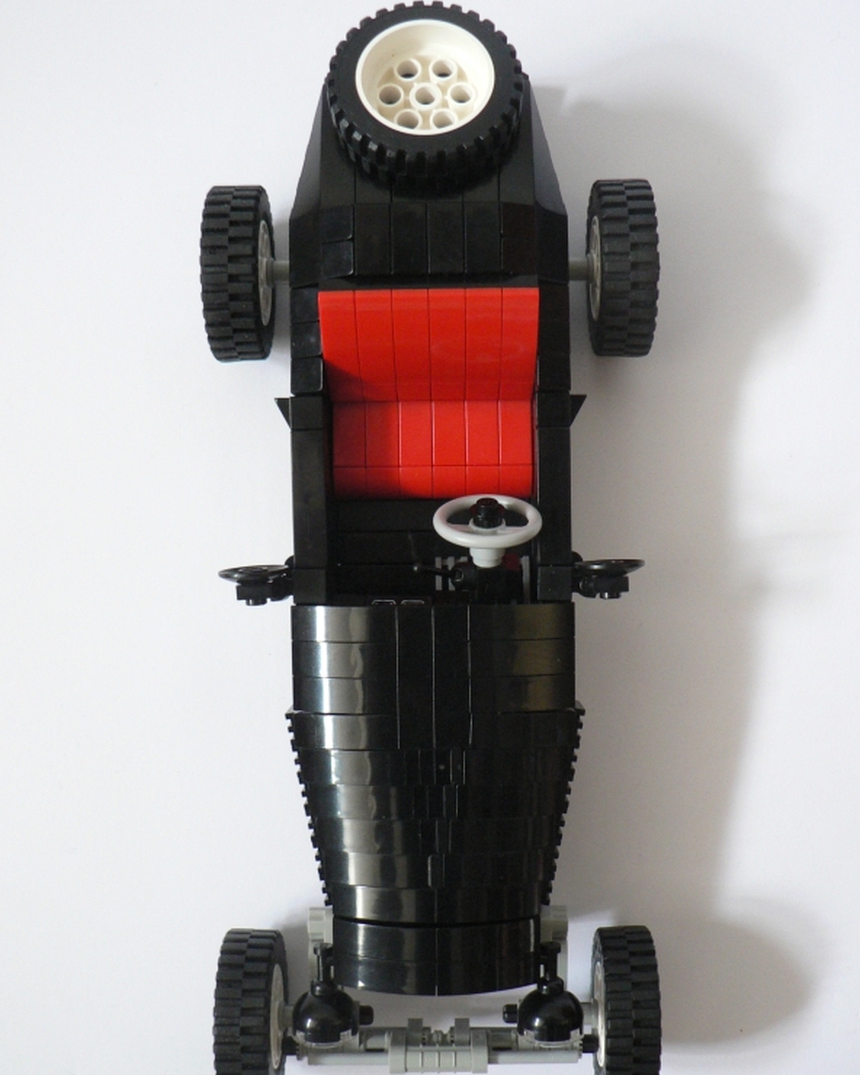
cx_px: 434
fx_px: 1209
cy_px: 559
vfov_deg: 47.9
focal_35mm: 38
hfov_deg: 39.2
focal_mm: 6
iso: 200
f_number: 2.8
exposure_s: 1/13
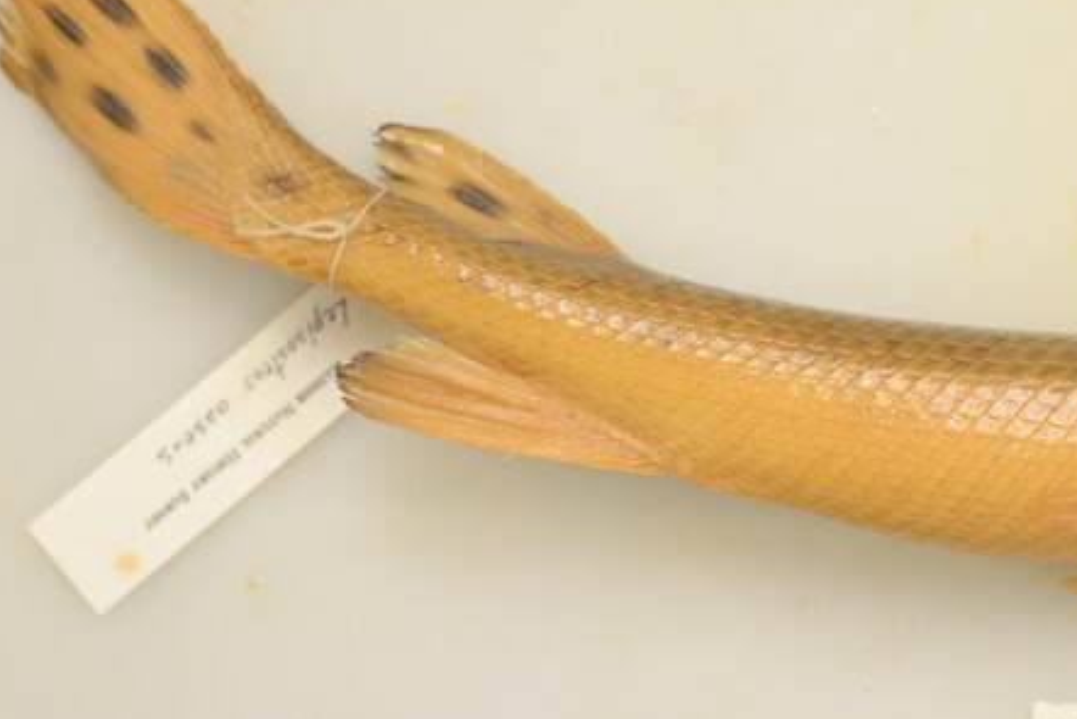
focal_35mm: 163
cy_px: 557
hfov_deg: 12.2
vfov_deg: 8.4
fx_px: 4878
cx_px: 1399
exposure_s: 1/160
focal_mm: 60
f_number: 3.2
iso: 800
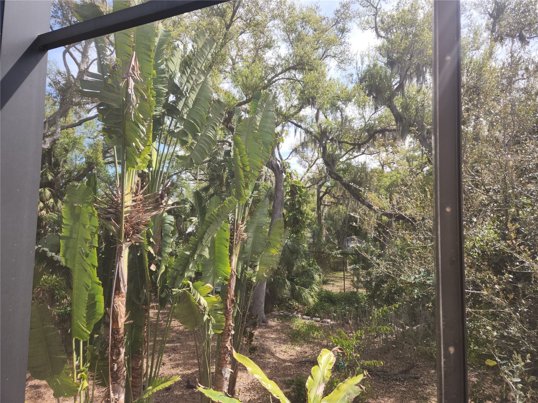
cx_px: 269
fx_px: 357
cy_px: 202
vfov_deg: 58.9
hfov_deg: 73.9
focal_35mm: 23
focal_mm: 5.4
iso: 20
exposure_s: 1/461
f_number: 1.8
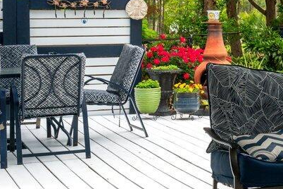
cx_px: 389
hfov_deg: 18.0
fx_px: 822
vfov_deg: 12.9
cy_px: -12
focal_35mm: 105
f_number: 8
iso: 320
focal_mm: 20.5
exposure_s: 1/100
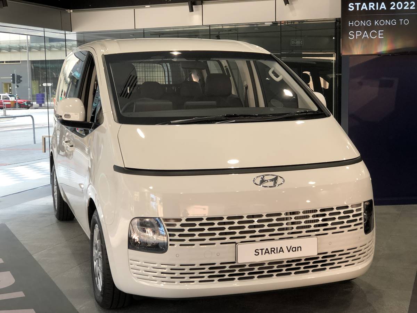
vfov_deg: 25.7
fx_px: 687
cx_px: 208
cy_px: 156
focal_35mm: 57
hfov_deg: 33.8
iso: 80
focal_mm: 6.6
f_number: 2.8
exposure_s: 1/100
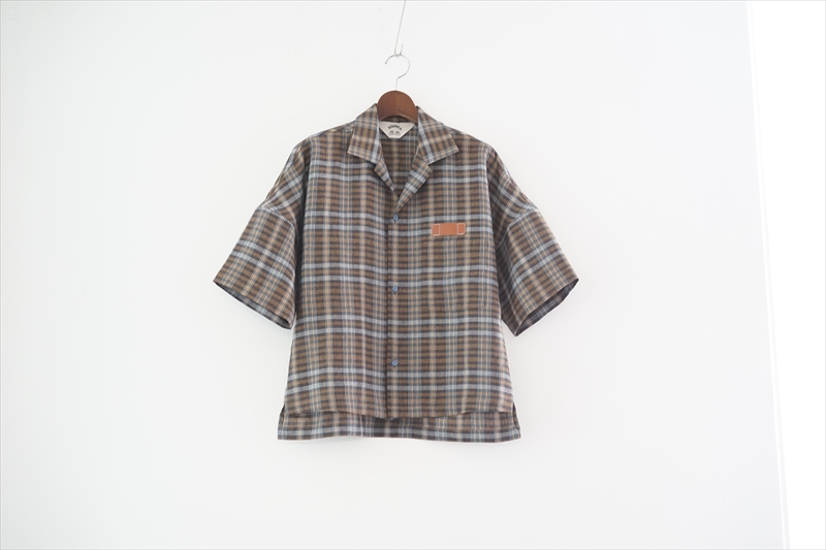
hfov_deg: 36.3
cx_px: 413
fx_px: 1262
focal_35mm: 55
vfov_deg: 24.6
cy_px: 275
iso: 2000
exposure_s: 1/60
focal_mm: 55
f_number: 4
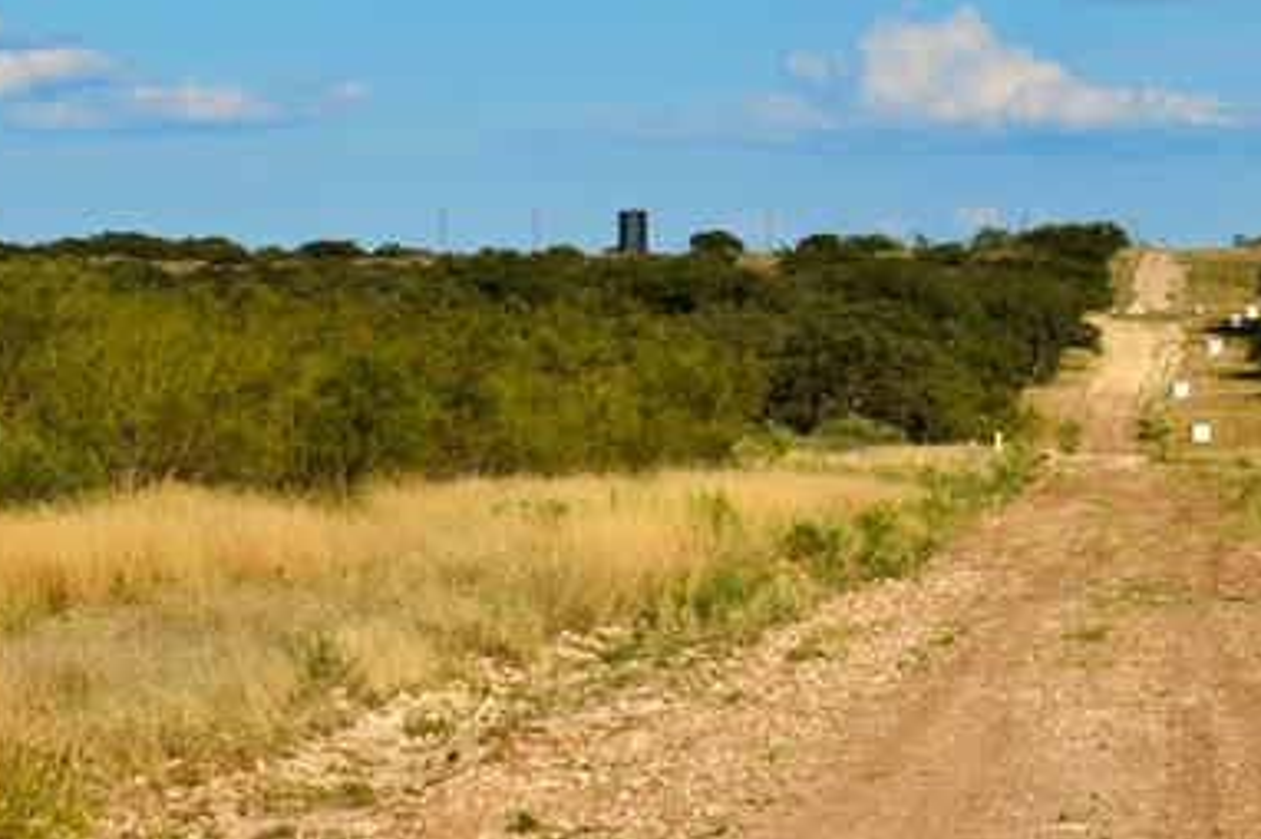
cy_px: 225
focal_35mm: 221
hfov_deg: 9.3
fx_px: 7746
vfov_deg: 6.2
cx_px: 1060
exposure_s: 1/320
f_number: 9
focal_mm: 55
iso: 100
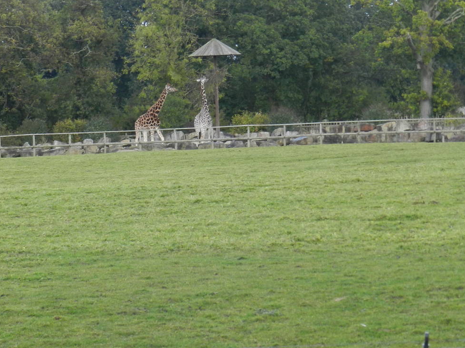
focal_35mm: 188
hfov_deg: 10.5
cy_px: 154
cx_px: 137
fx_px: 2525
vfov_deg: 7.9
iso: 160
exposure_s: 1/80
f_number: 4.8
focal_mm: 20.5
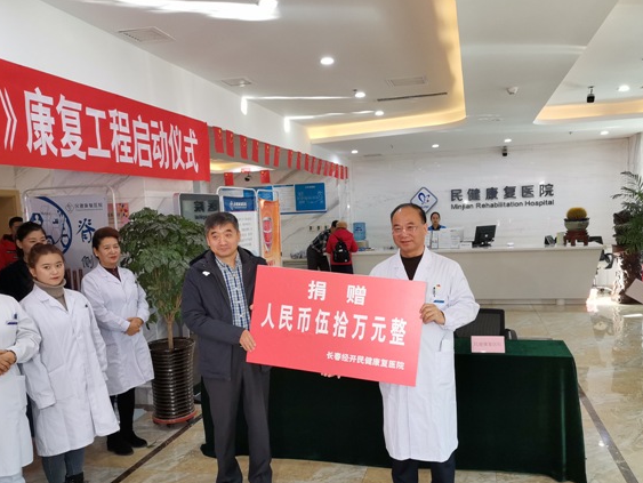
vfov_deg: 46.8
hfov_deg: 59.9
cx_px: 337
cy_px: 267
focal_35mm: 30
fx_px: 558
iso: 125
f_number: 1.8
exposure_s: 1/50
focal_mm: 5.5
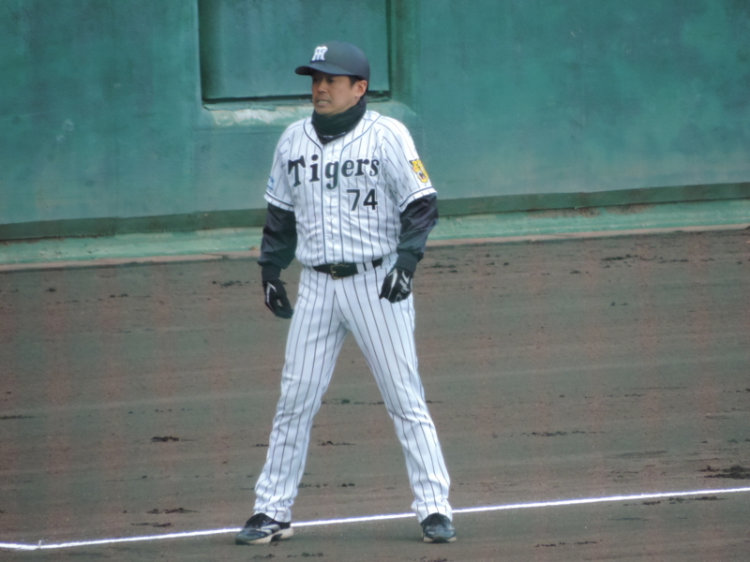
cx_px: 375
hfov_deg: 2.0
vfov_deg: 1.5
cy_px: 281
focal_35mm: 1000
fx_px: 21666
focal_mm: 180
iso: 400
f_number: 5.9
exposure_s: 1/320
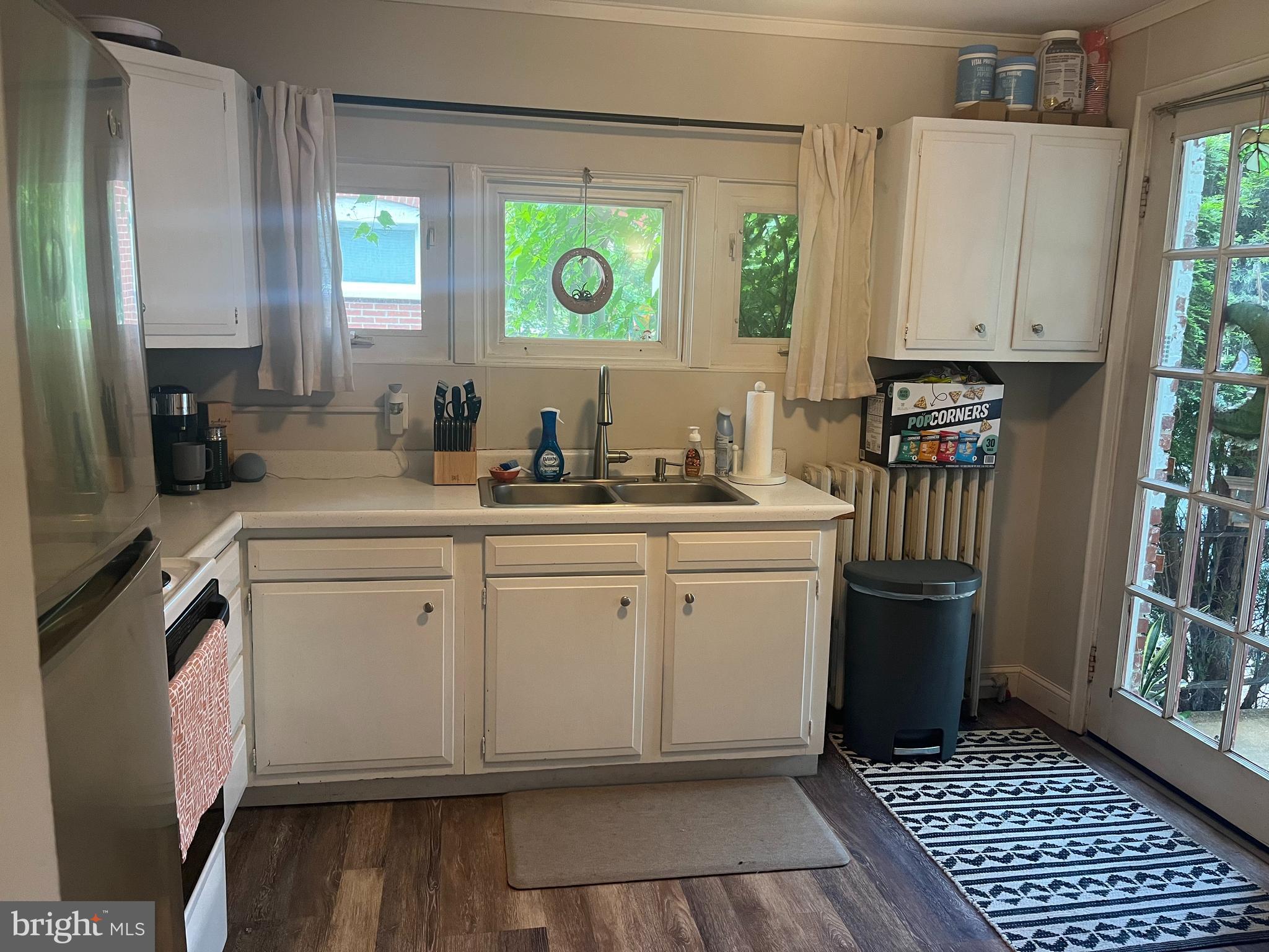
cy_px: 476
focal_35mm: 26
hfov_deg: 67.3
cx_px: 634
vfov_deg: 53.1
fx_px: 953
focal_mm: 5.1
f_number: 1.6
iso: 160
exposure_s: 1/60
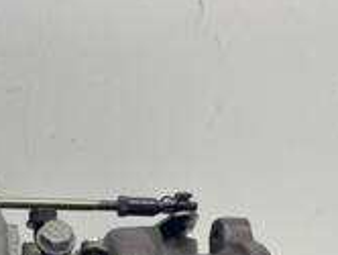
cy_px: 326
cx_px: 22
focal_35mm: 75
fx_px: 733
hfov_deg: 25.0
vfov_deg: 18.4
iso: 125
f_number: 1.6
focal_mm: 4.2
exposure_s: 1/100
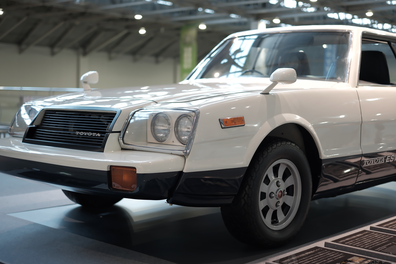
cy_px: 132
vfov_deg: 27.0
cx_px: 198
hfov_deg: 39.6
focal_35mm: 50
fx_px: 550
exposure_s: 1/52
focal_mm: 33
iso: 125
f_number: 1.4
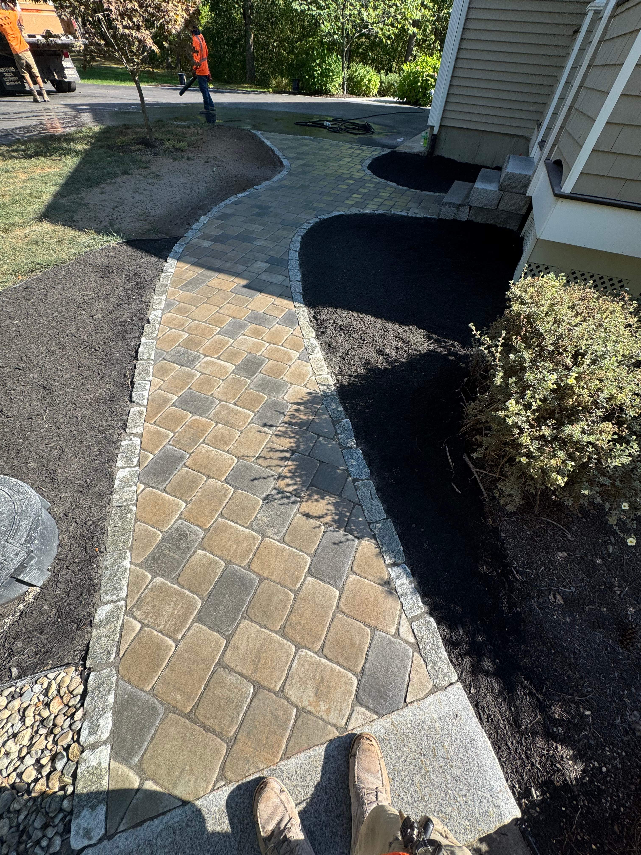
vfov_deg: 102.1
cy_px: 428
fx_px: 346
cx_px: 320
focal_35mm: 14
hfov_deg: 85.7
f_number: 2.2
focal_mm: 2.22
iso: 40
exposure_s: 1/787
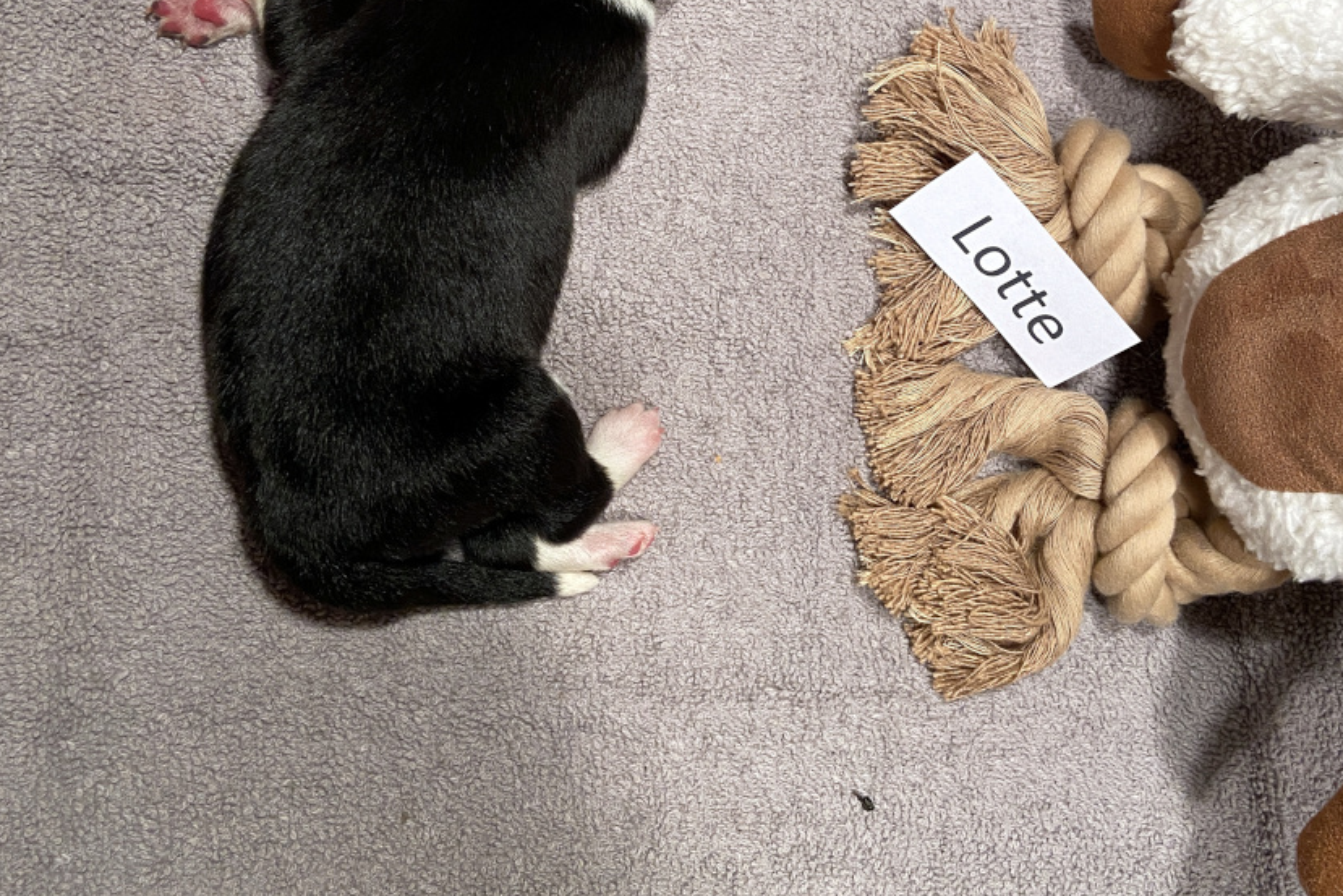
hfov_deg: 51.9
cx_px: 673
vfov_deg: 35.5
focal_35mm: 37
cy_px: 276
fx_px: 1380
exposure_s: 1/50
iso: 160
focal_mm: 4.25
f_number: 1.8
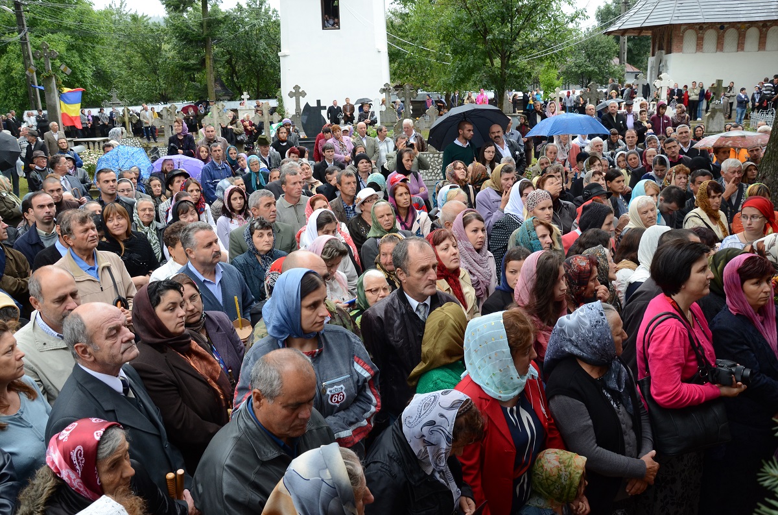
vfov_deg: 47.7
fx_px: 582
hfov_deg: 67.5
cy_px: 258
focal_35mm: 27
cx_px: 389
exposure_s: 1/100
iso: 500
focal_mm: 18
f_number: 7.1
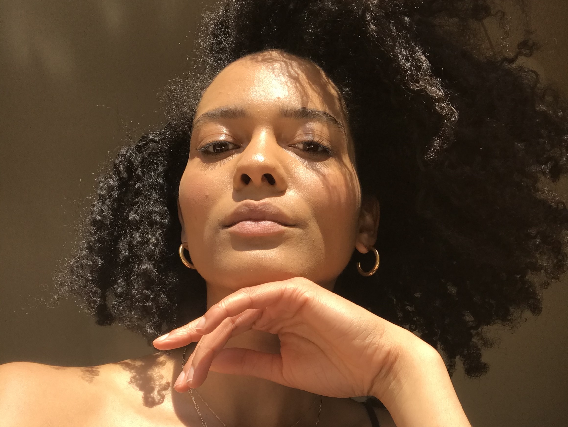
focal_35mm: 32
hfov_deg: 56.8
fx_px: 525
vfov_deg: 44.2
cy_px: 214
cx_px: 284
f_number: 2.2
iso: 25
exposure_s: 1/621
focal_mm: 2.87
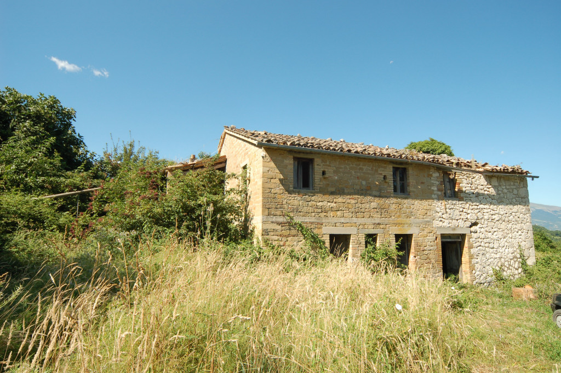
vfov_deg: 63.1
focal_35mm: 20
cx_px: 280
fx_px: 304
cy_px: 186
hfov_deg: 85.5
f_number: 8
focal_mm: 13
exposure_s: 1/250
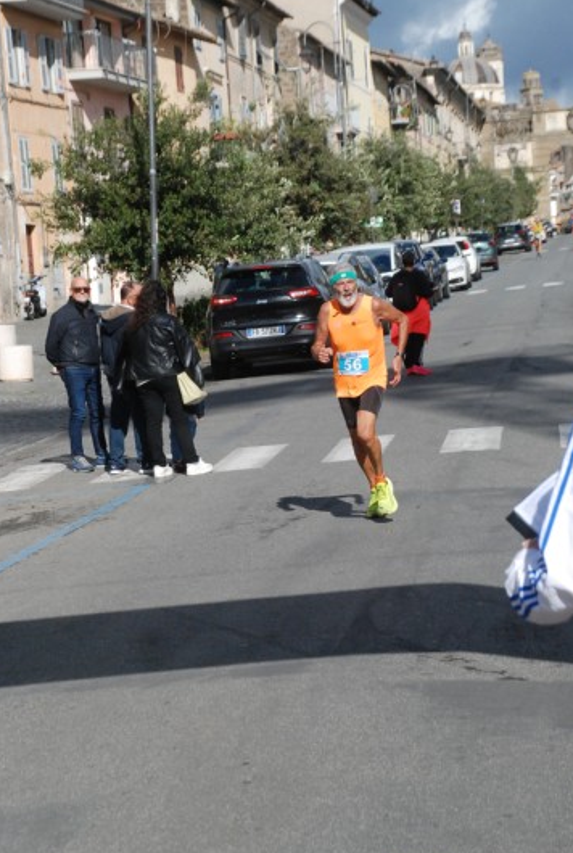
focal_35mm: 112
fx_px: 2660
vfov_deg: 18.2
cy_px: 452
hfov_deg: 12.3
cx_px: 294
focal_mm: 66
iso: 1000
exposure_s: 1/2000
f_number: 8
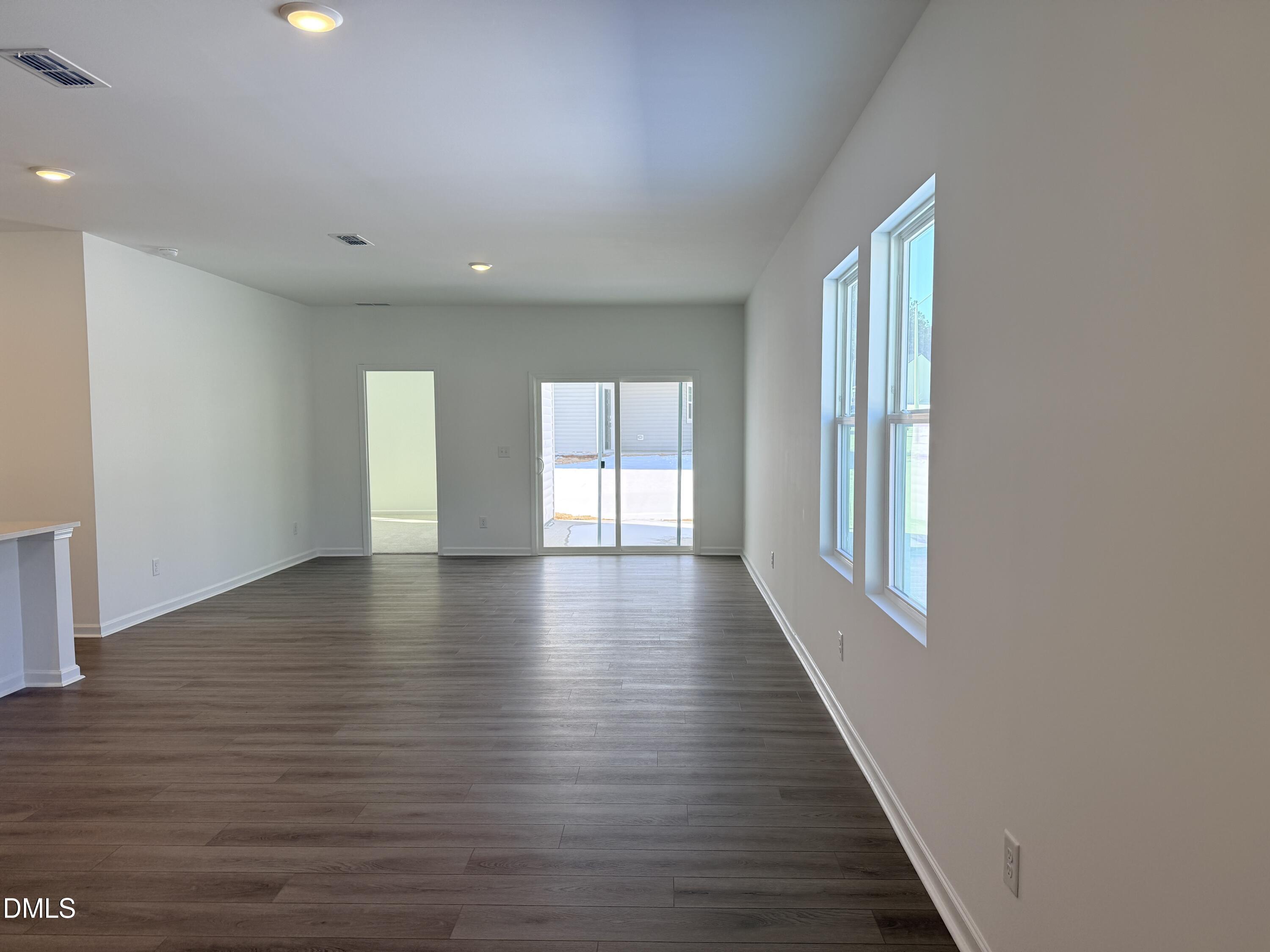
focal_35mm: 24
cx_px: 635
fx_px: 881
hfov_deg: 71.6
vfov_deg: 56.8
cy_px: 476
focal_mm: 6.76
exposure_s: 1/407
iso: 100
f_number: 1.78
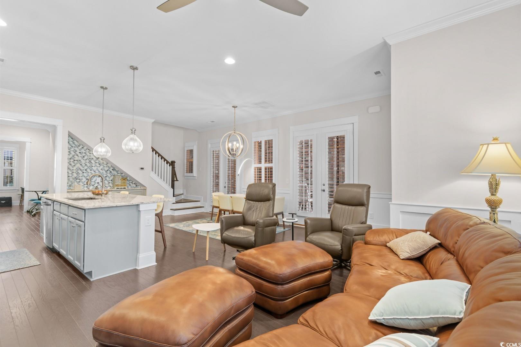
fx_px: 217
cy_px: 174
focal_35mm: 15
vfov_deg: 77.3
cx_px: 260
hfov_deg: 100.4
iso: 100
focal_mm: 10
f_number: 5
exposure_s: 1/1.25
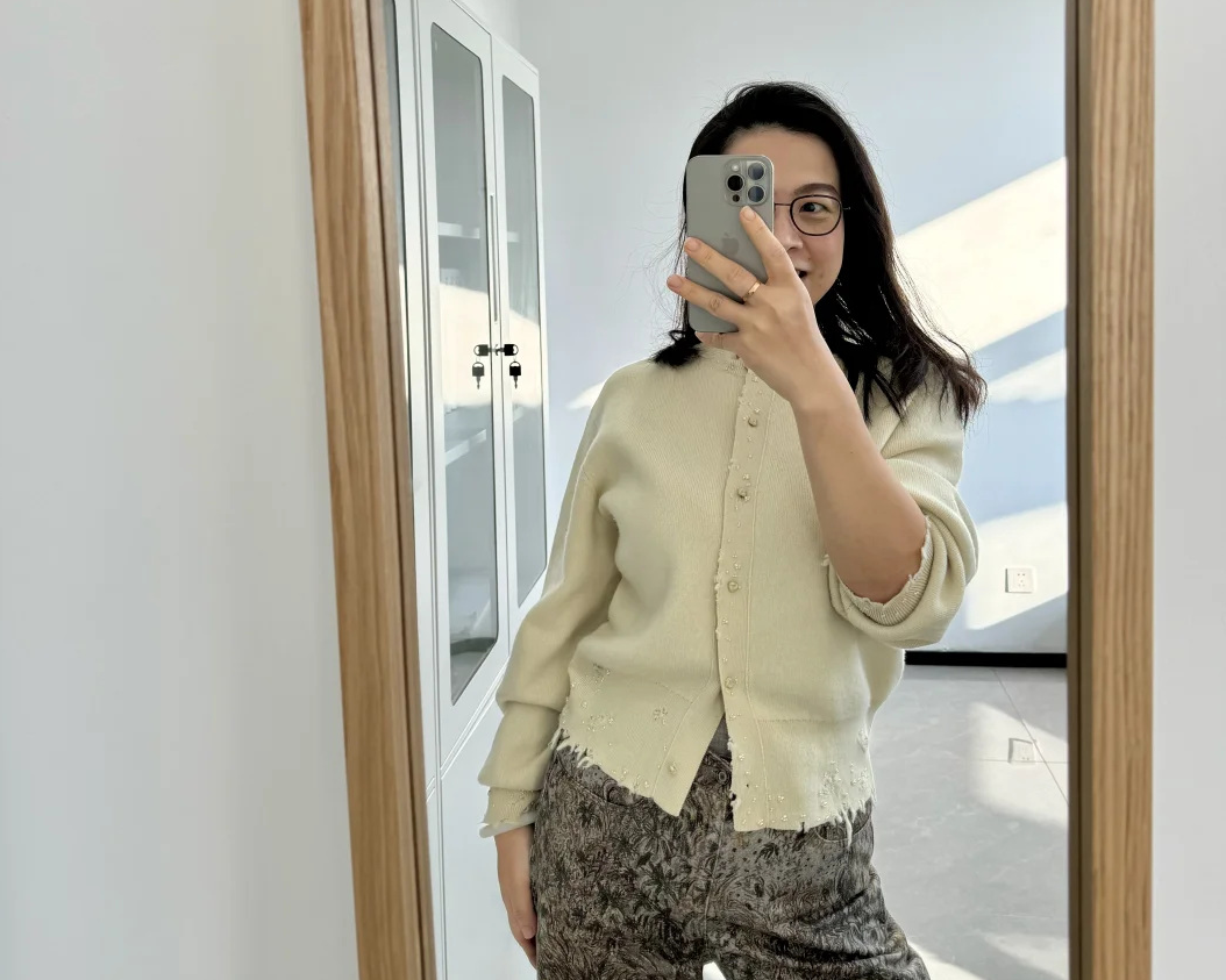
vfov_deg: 44.9
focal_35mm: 32
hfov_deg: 55.7
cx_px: 603
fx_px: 1161
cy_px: 305
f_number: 1.78
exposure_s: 1/189
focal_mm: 6.76
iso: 64
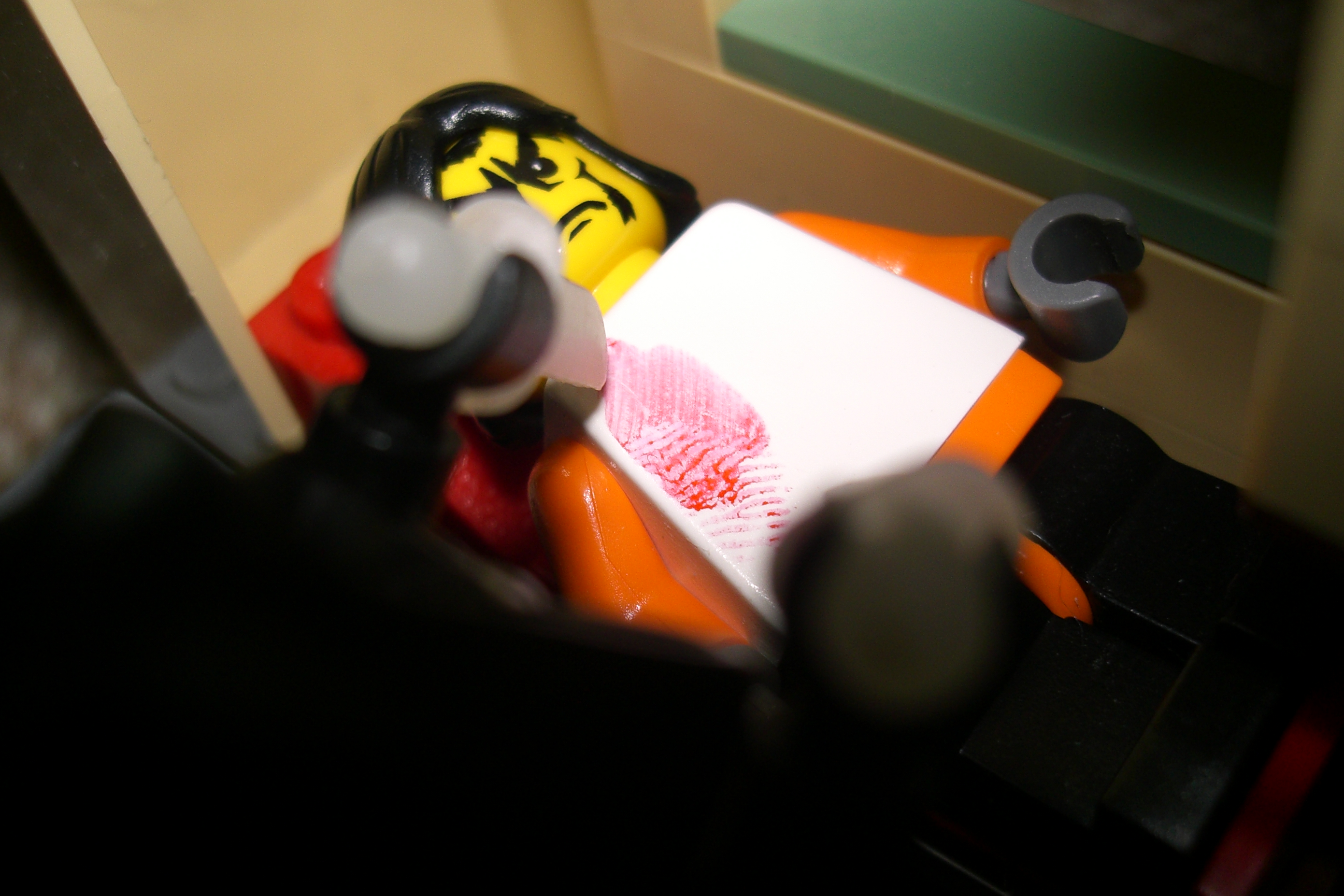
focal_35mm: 40
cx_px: 678
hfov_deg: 48.5
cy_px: 453
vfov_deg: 33.4
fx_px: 1493
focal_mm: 6.3
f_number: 3.1
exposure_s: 1/60
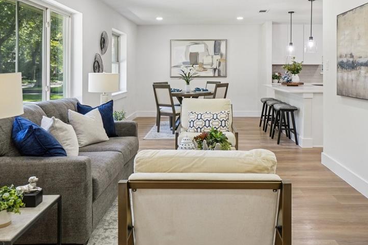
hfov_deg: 61.8
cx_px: 204
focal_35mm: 30
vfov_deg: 42.7
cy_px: 74
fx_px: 306
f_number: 8
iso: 400
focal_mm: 14
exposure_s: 1/30
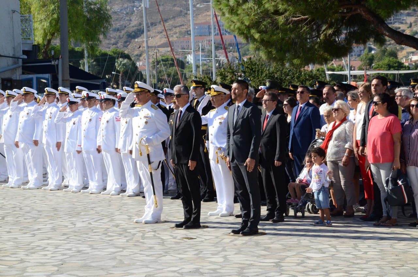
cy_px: 138
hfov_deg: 20.1
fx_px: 1182
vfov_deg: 13.4
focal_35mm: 102
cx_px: 209
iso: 2000
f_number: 11
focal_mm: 68
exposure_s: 1/2000
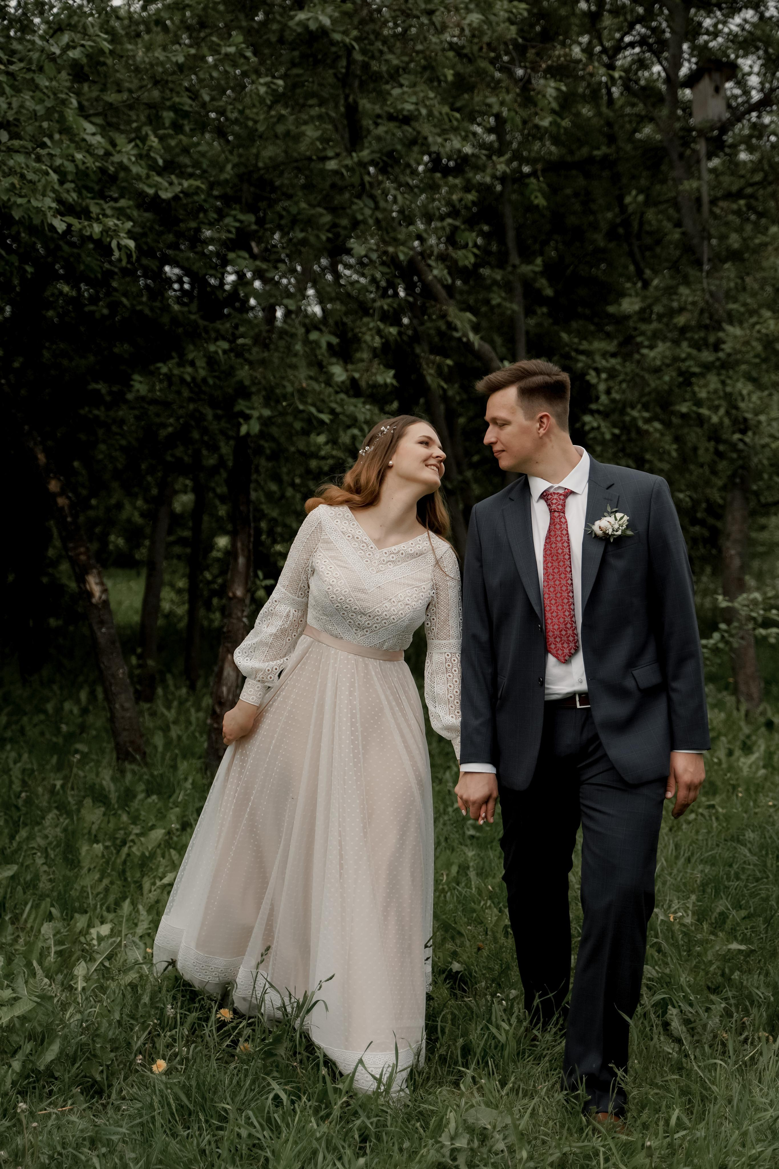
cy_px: 584
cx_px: 390
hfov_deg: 26.5
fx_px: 1655
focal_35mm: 51
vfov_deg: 38.9
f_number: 2.8
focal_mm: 51
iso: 160
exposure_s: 1/2500
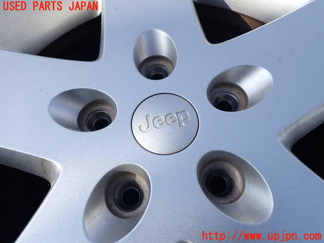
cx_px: 162
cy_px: 122
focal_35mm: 25
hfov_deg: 69.4
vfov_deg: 54.9
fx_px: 234
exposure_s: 1/160
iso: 100
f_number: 8
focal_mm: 4.5
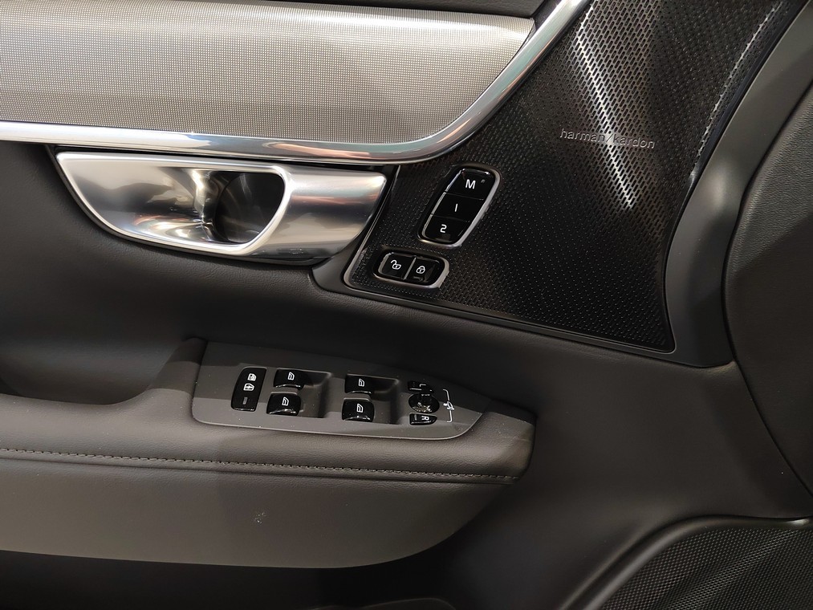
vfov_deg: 53.1
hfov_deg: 67.3
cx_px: 406
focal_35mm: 26
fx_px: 611
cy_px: 305
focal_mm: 5.52
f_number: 1.9
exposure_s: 1/60
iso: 1944
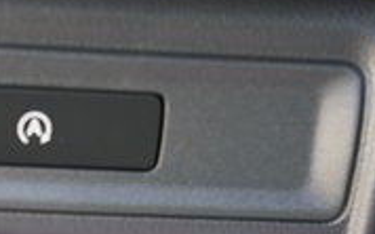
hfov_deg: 13.4
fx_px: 1573
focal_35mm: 154
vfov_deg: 8.3
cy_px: 385
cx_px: -11
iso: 400
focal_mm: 42
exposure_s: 1/60
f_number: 4
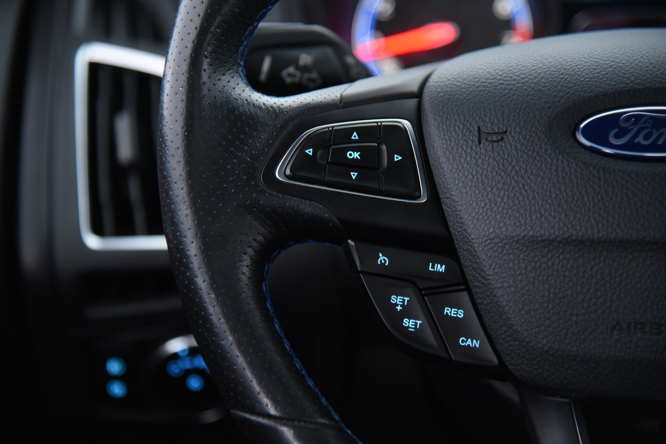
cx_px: 333
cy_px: 222
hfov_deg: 17.1
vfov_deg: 11.4
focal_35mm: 120
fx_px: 2221
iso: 4000
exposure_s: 1/20
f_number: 4
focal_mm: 120
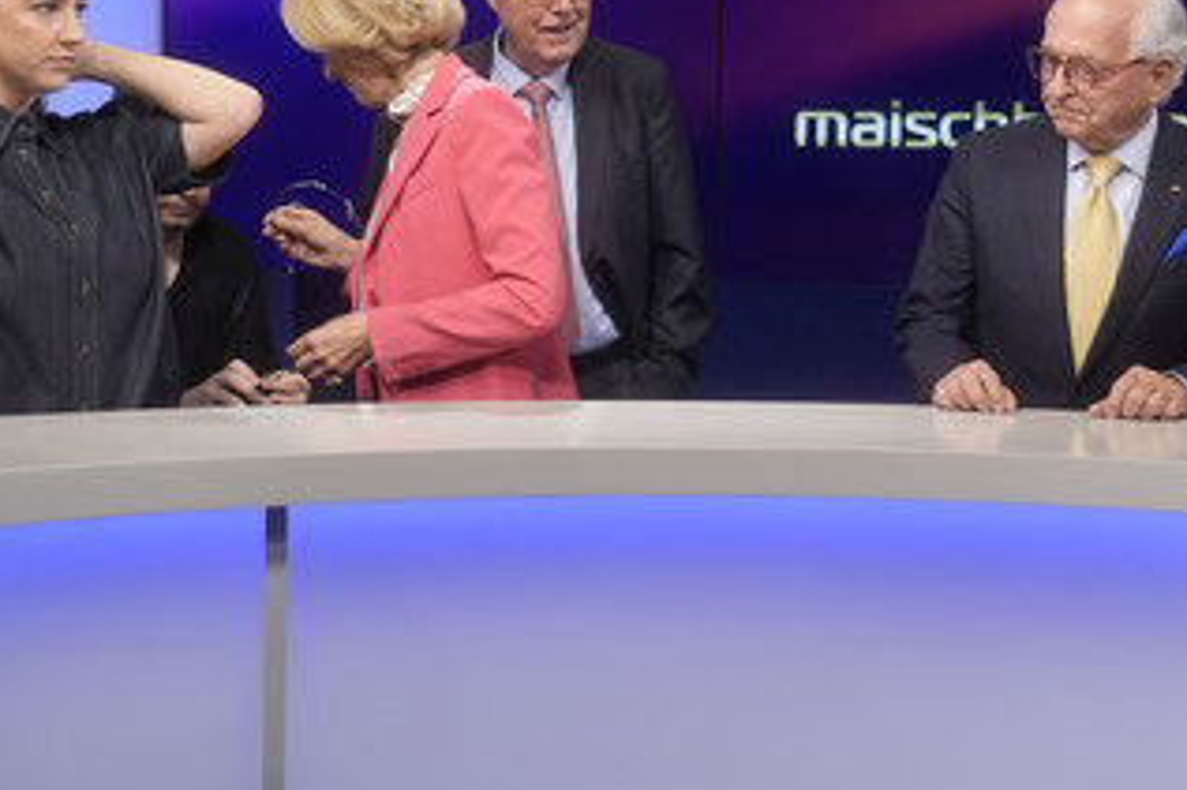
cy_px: 270
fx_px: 2109
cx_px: 769
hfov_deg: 31.2
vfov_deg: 21.1
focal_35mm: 64
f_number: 2.2
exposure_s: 1/200
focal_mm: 30
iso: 640
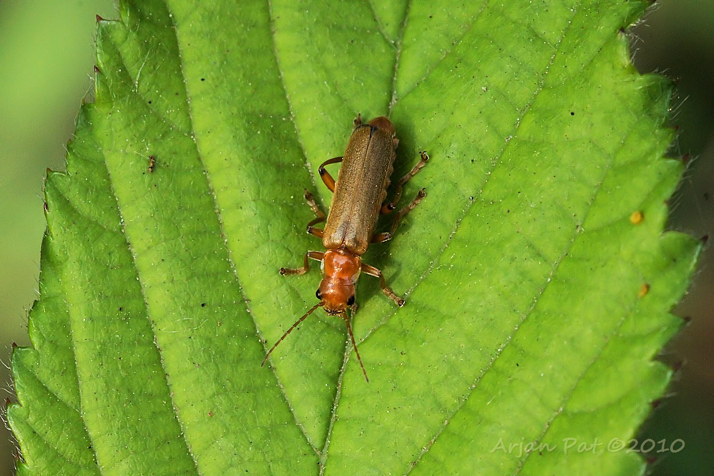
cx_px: 357
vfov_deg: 8.7
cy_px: 238
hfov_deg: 13.0
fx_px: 3123
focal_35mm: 158
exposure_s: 1/100
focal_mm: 105
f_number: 14
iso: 1600
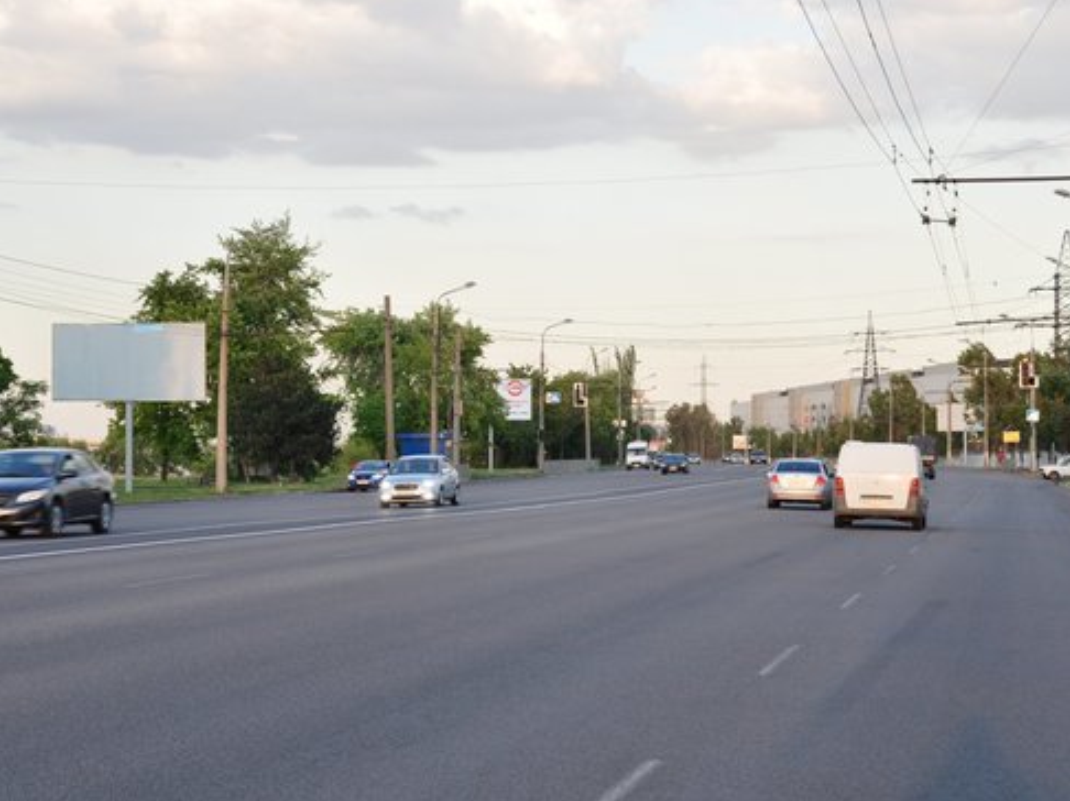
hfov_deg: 21.7
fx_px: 2798
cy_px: 399
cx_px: 538
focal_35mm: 91
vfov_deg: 16.3
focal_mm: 55
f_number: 8
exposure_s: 1/80
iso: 200
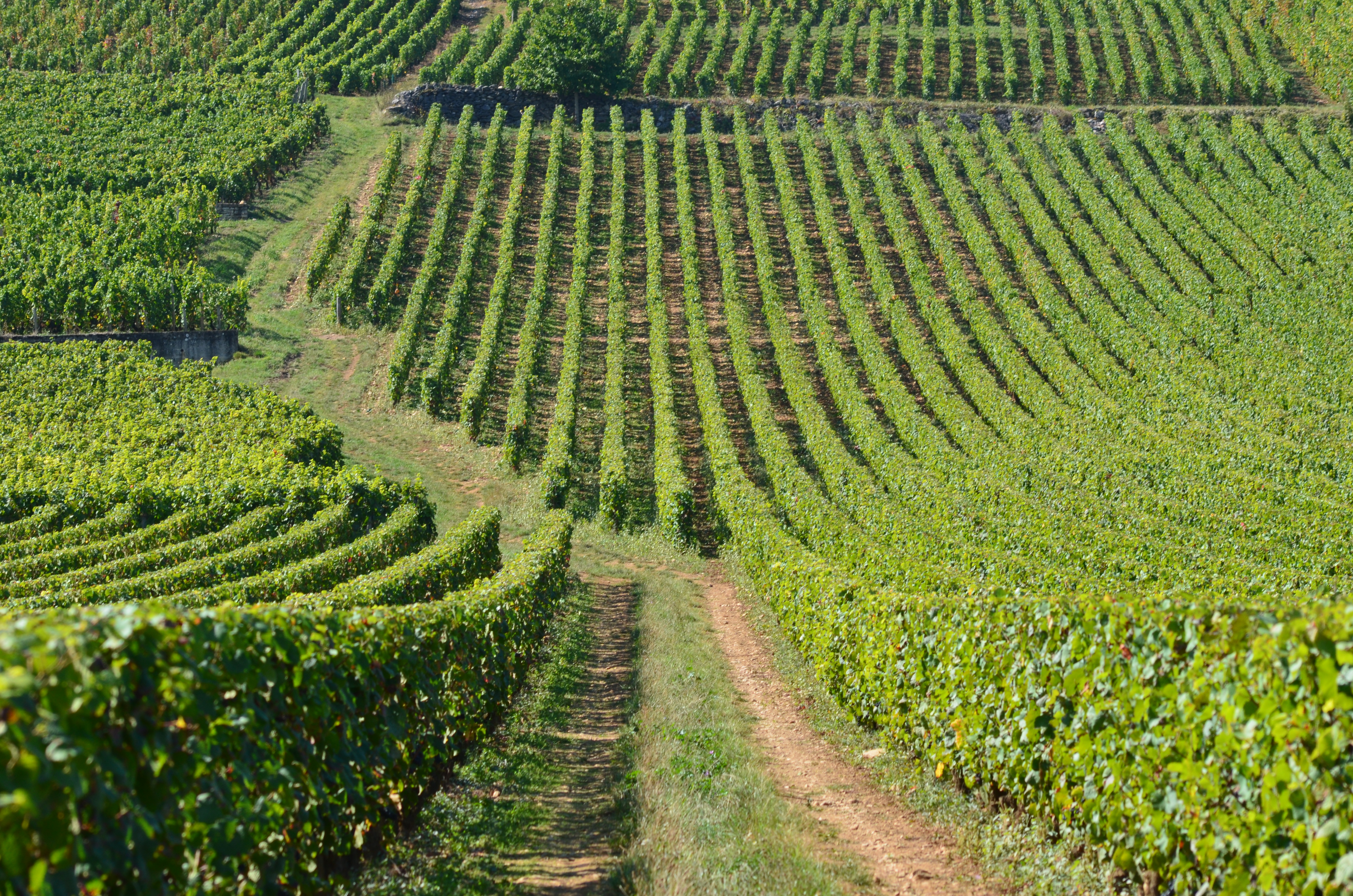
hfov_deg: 10.2
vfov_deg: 6.8
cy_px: 448
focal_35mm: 202
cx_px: 676
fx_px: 7595
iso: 250
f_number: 10
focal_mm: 135
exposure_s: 1/250
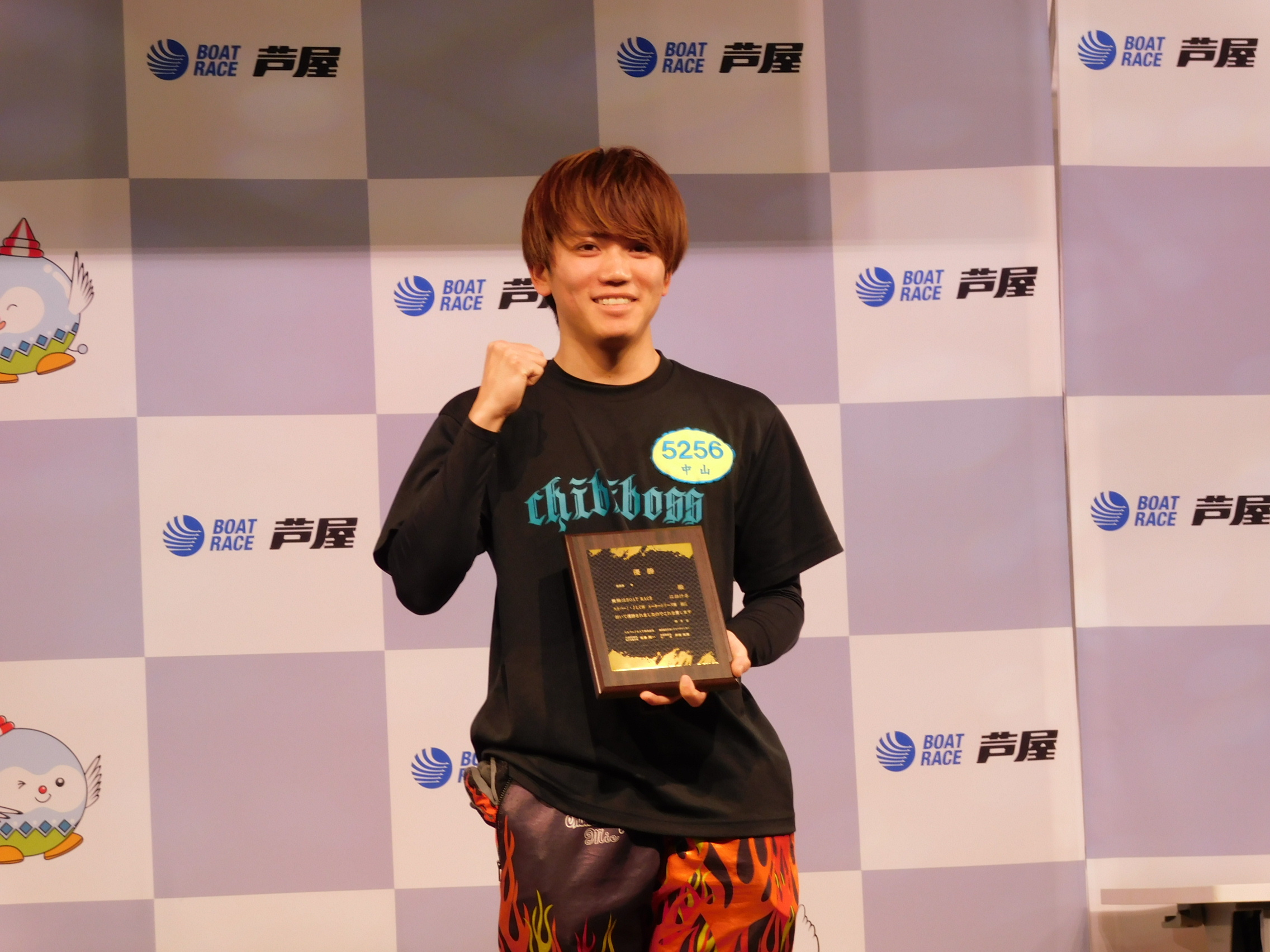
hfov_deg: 13.3
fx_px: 5430
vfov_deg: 10.0
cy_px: 476
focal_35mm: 148
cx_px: 635
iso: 125
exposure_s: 1/50
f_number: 5.1
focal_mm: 26.3
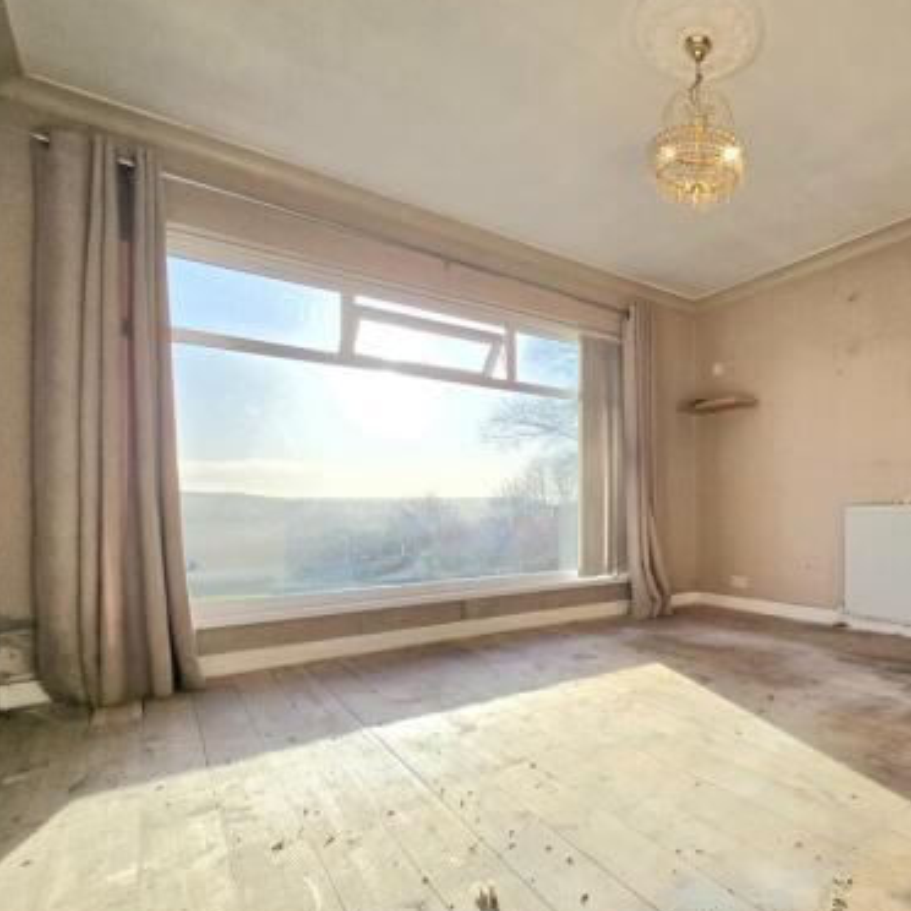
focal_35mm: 18
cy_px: 503
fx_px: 536
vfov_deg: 80.5
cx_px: 704
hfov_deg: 73.8
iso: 50
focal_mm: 2.2
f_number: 2.2
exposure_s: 1/1667
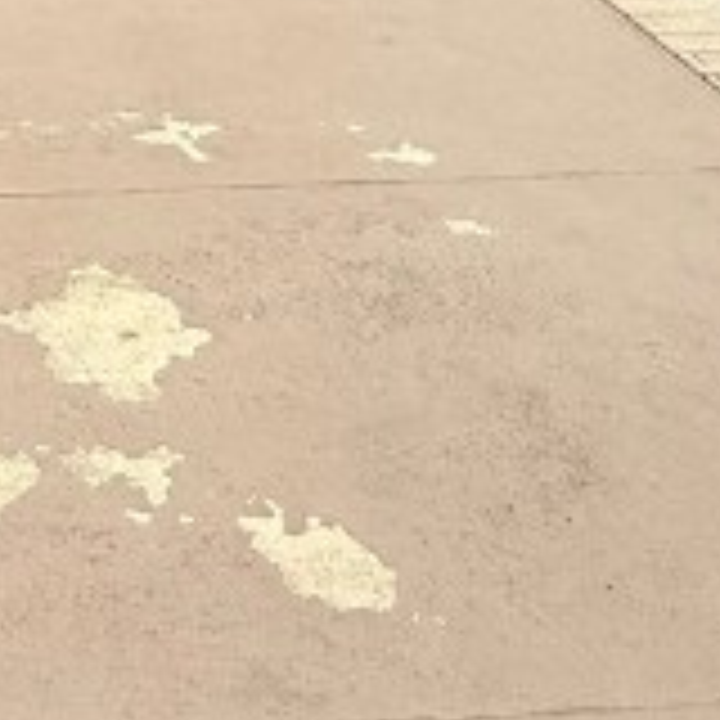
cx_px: -256
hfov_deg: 19.9
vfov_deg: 18.7
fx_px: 1859
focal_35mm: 79
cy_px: -432
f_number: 2.2
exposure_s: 1/5155
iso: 50
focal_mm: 2.22
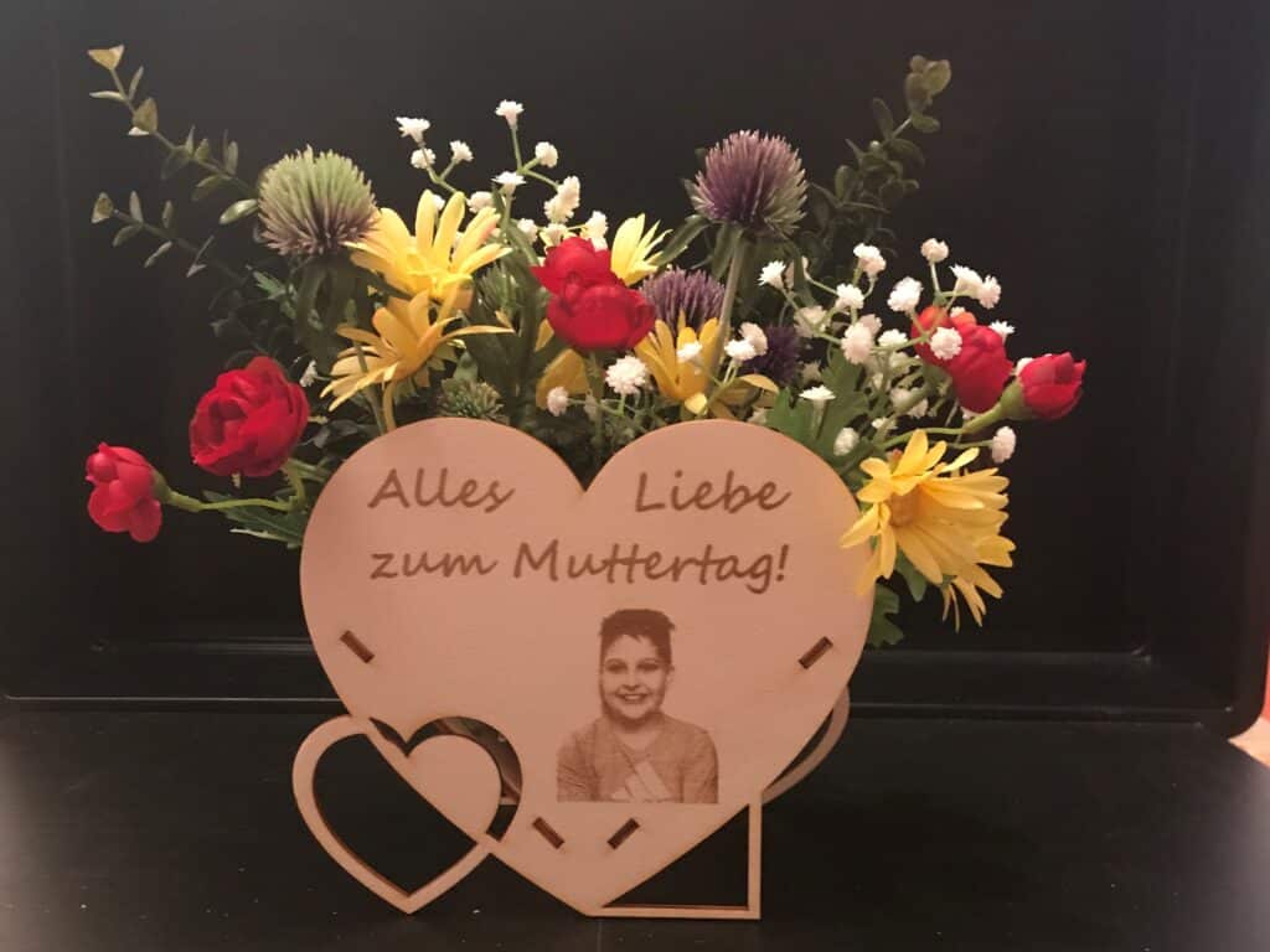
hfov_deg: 63.4
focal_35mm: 28
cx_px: 635
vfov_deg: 49.7
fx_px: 1027
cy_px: 476
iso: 80
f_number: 1.8
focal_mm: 3.99
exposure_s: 1/6
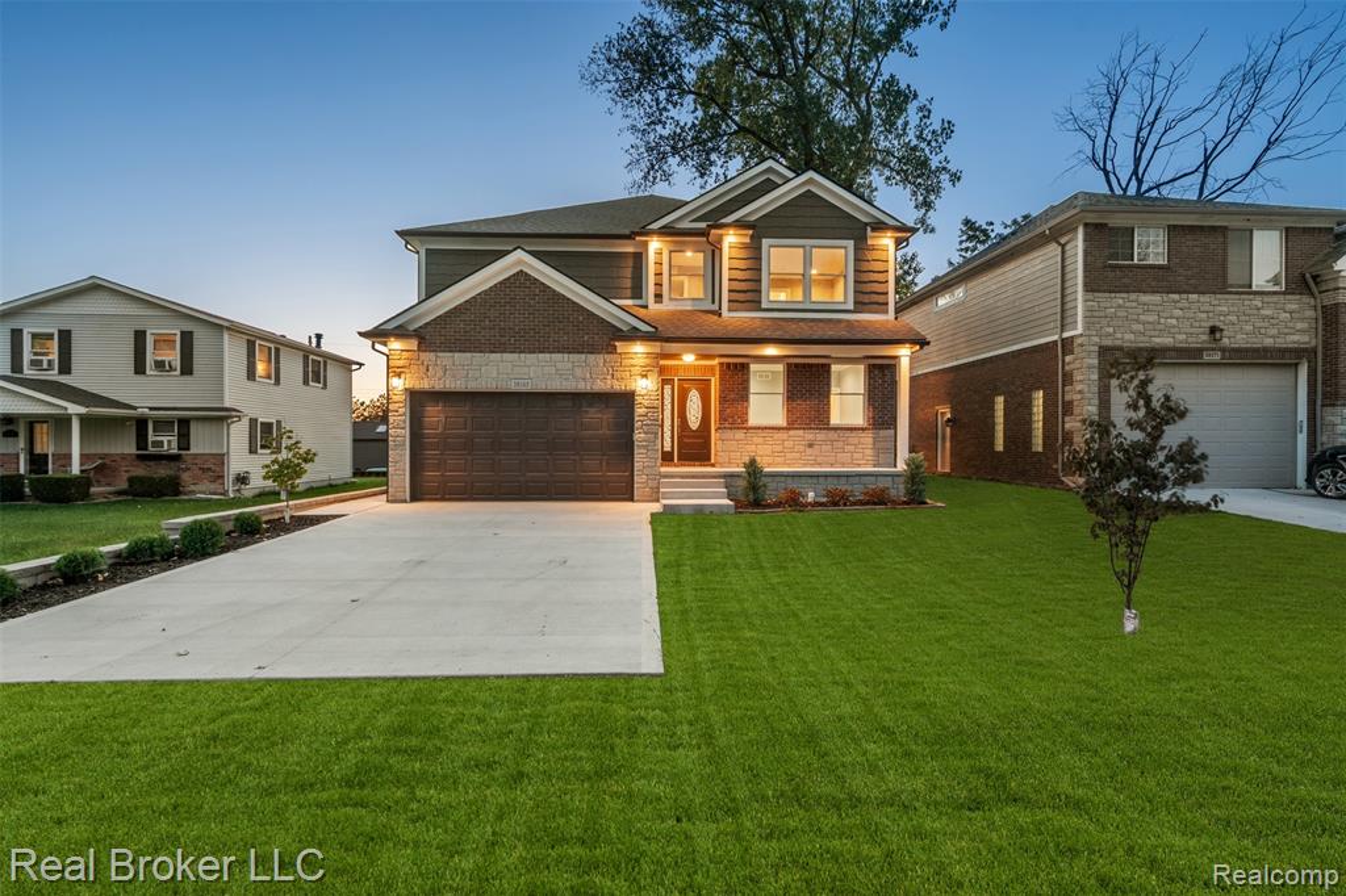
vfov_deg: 73.7
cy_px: 448
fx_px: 598
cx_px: 673
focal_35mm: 16
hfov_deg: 96.8
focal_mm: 16
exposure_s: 1.6
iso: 100
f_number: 9
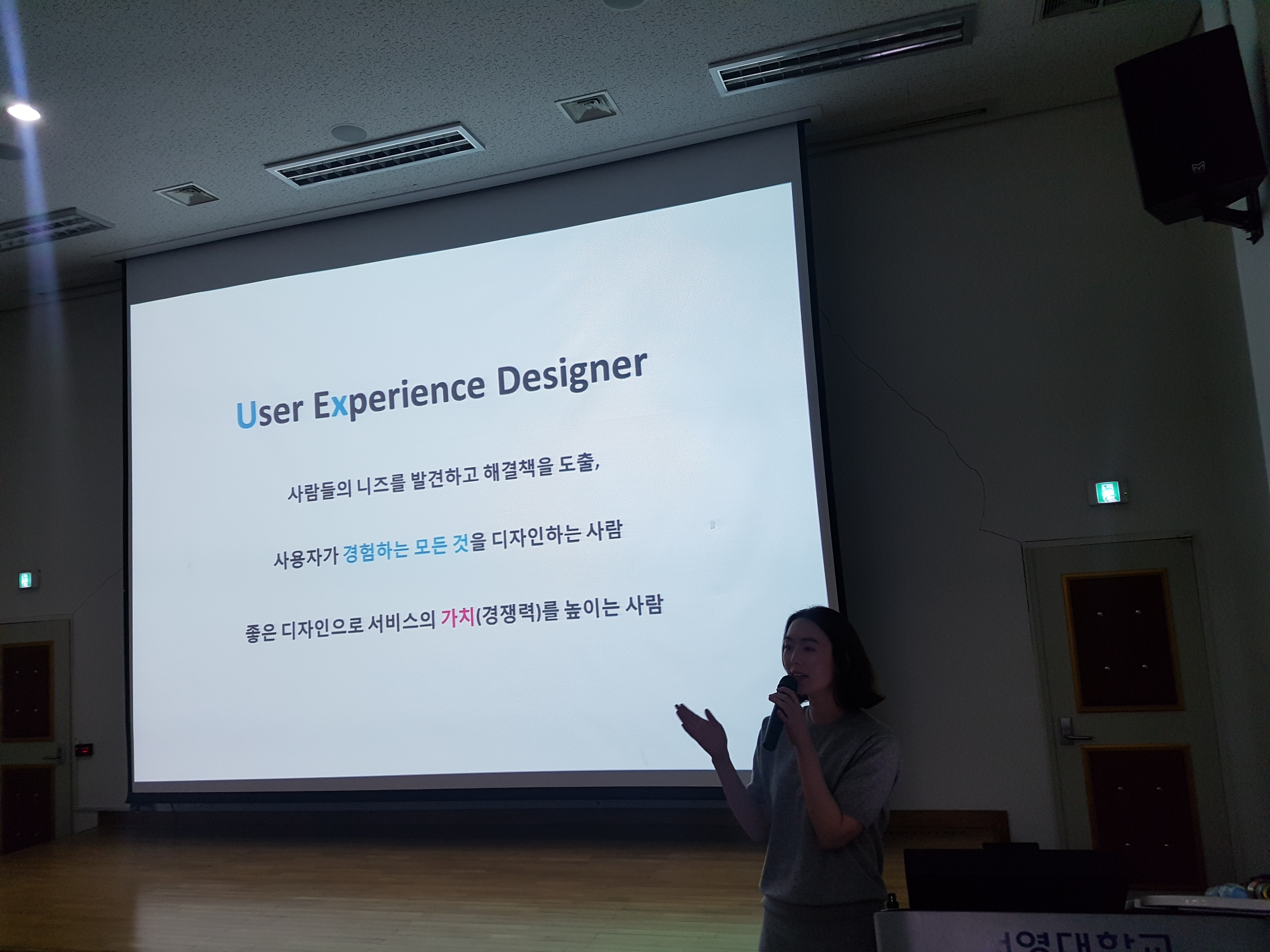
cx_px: 635
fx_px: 954
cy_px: 476
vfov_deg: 53.1
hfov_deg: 67.3
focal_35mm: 26
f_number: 1.7
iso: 160
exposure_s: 1/100
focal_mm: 4.2
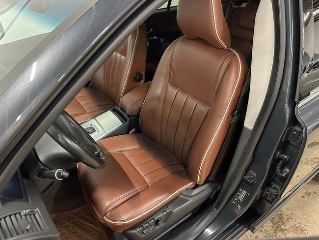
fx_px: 221
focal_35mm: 24
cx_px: 160
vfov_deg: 56.8
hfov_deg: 71.6
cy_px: 120
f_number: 1.78
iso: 1000
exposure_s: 1/33
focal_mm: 6.86
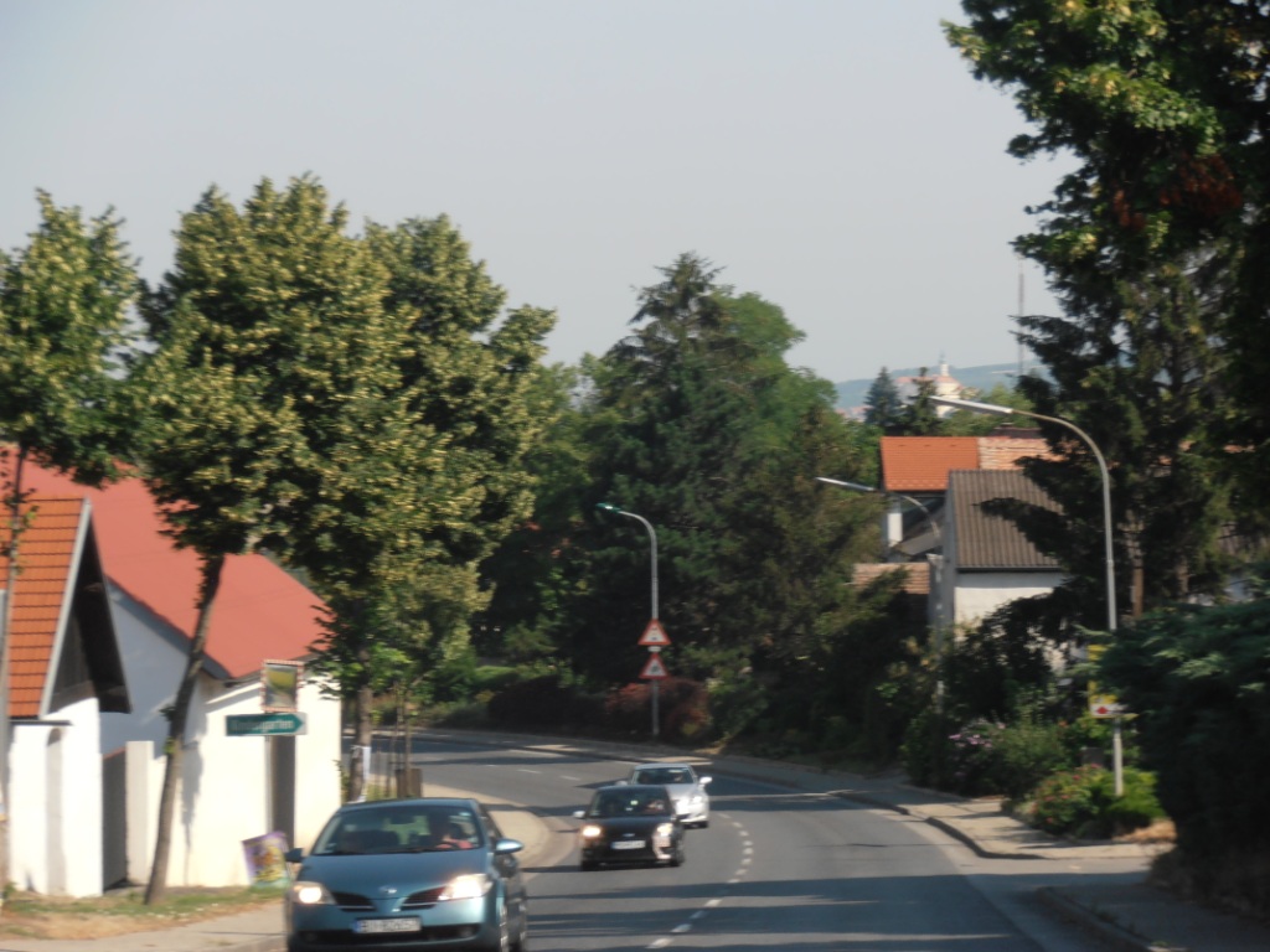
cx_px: 635
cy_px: 476
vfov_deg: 8.9
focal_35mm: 166
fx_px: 6090
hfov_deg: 11.9
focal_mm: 29.44
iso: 80
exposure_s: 1/250
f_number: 5.9
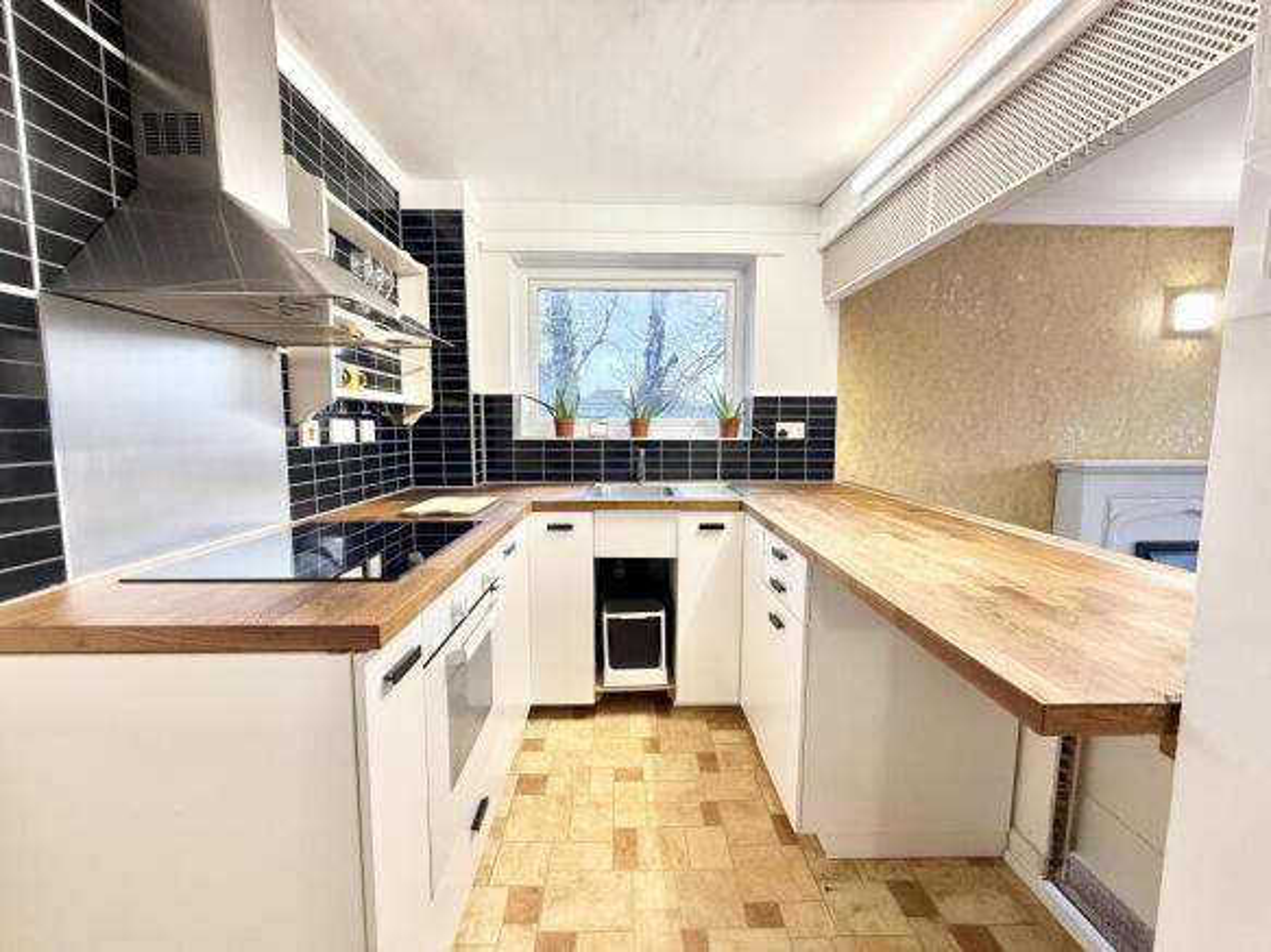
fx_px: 514
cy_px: 476
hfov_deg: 102.1
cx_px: 636
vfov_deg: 85.7
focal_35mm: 14
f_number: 2.2
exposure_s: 1/100
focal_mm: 2.22
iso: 125
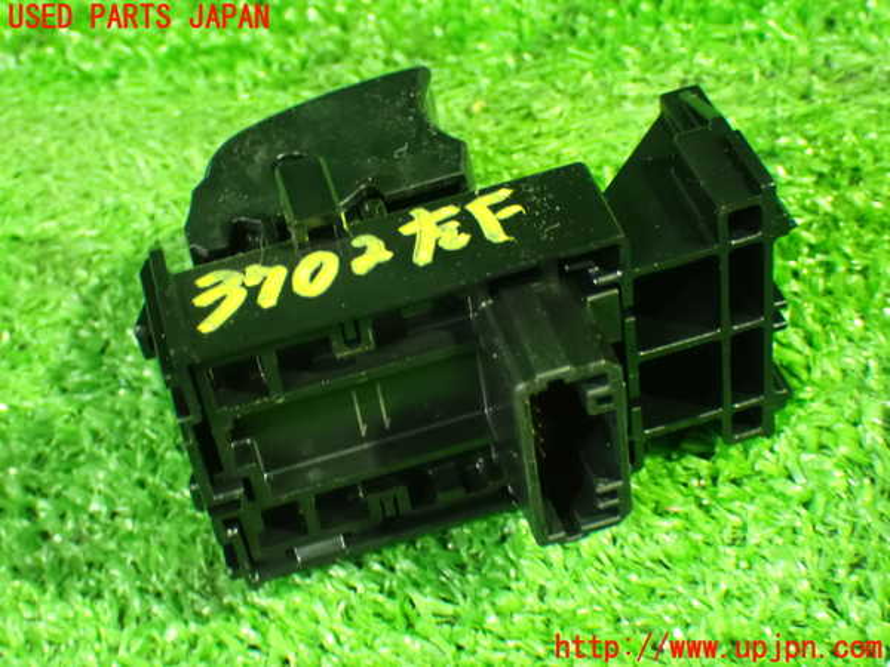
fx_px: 1723
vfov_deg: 21.9
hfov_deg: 29.0
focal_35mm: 67
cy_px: 334
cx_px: 445
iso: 1600
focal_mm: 11.88
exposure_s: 1/10
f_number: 3.8
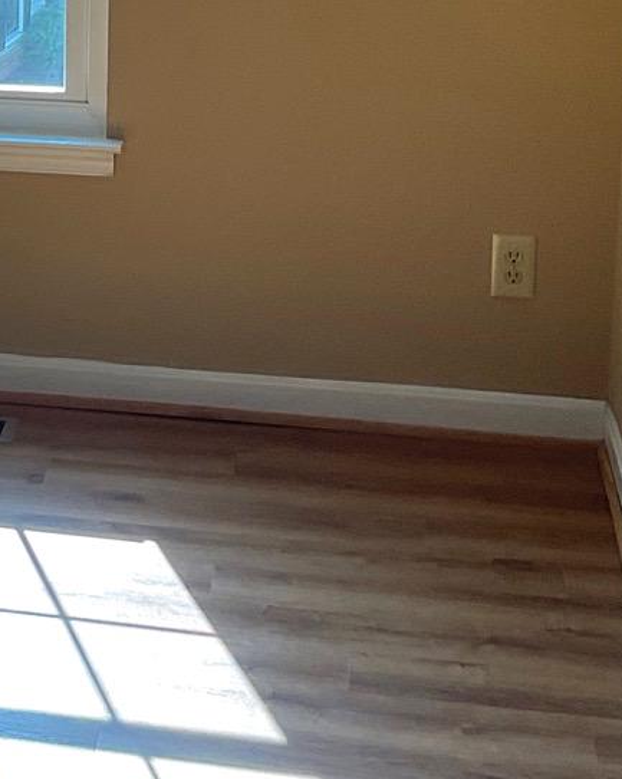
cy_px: -3
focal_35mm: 107
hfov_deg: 13.8
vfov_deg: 17.5
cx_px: -195
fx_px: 2464
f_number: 1.8
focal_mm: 3
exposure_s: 1/122
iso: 40
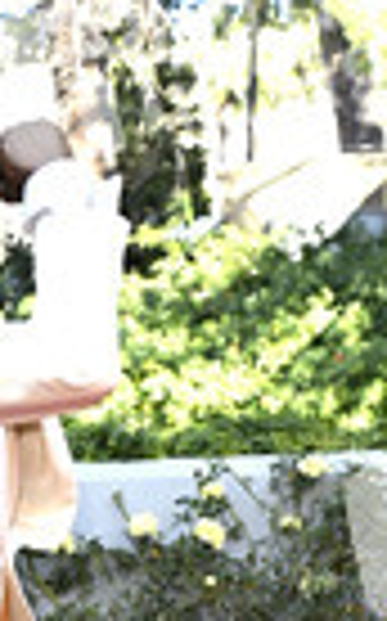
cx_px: -194
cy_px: 738
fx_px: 1843
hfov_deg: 11.5
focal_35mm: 109
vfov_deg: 18.2
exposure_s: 1/320
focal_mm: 37
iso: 640
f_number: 5.6
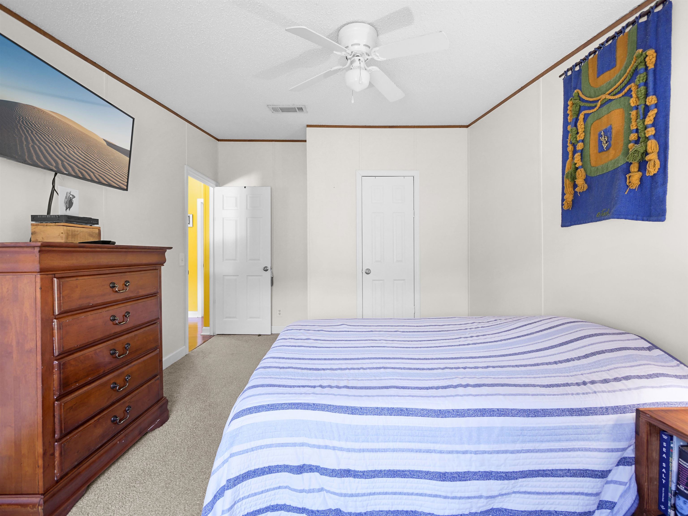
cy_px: 258
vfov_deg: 85.7
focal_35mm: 14
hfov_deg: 102.1
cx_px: 344
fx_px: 278
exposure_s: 1/6
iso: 400
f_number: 4
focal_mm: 7
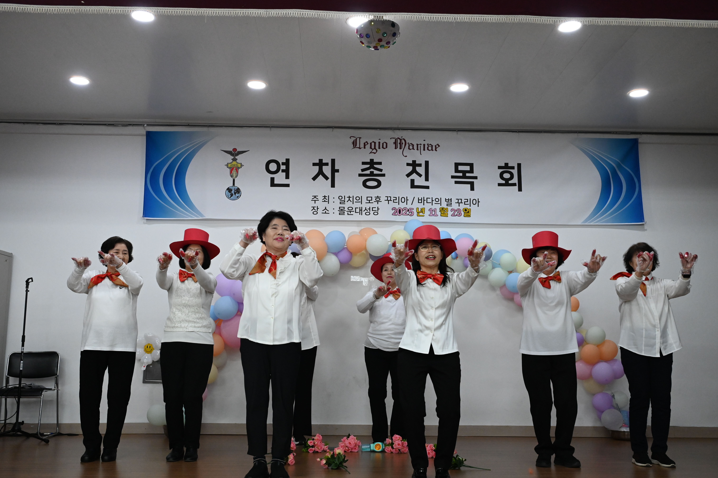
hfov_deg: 53.2
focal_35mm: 36
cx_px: 359
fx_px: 718
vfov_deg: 36.8
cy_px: 239
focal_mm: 36
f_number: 5.6
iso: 5000
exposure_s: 1/500
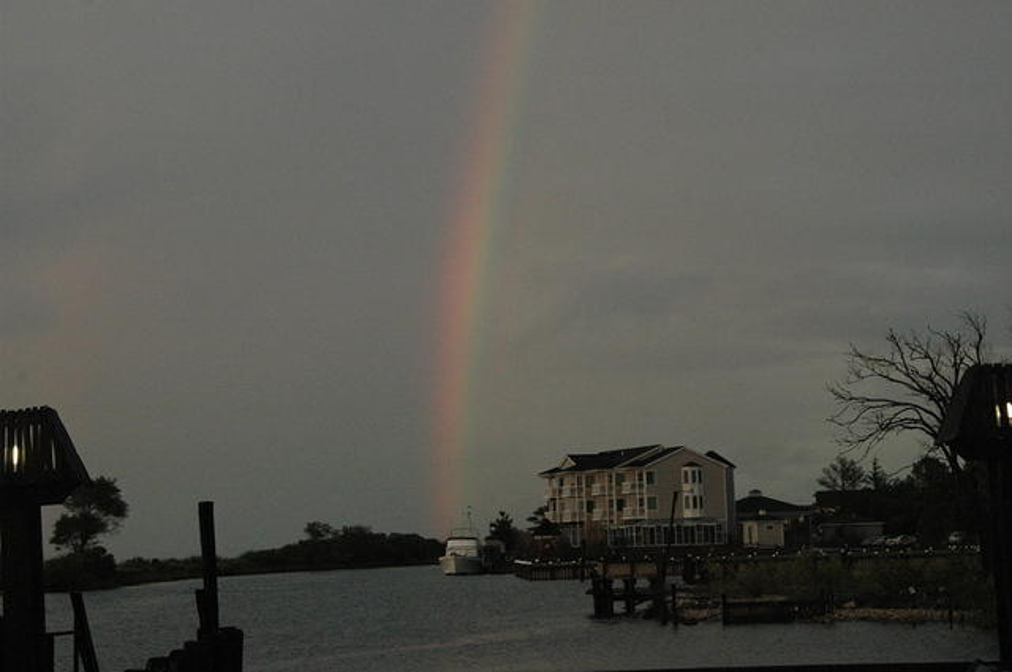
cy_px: 336
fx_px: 2527
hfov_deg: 22.6
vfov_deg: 15.1
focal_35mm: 90
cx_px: 506
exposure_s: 1/320
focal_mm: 60
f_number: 9
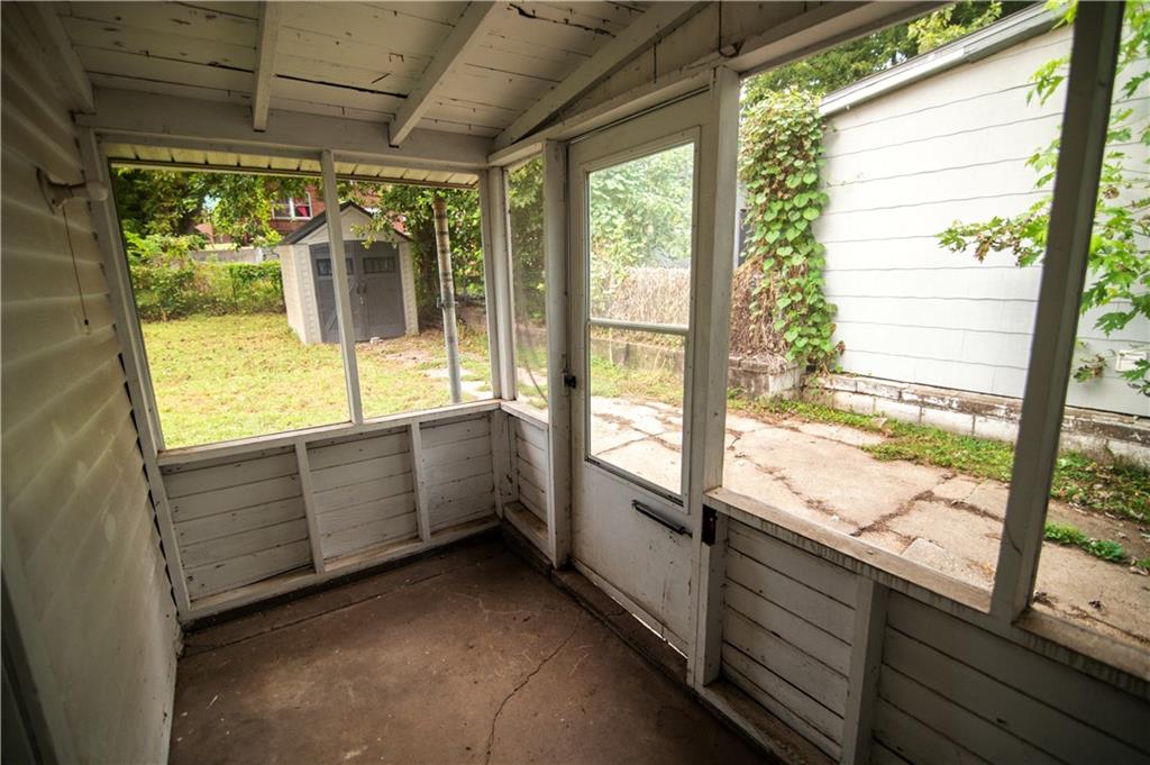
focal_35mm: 16
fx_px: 511
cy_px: 382
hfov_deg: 96.8
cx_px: 575
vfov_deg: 73.7
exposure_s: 1/200
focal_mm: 16
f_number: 3.2
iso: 500
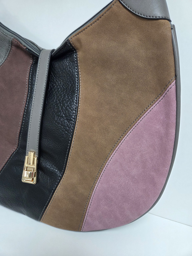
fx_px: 170
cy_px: 128
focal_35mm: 23
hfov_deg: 58.9
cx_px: 96
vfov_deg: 73.9
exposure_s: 1/100
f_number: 1.8
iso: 250
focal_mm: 5.4
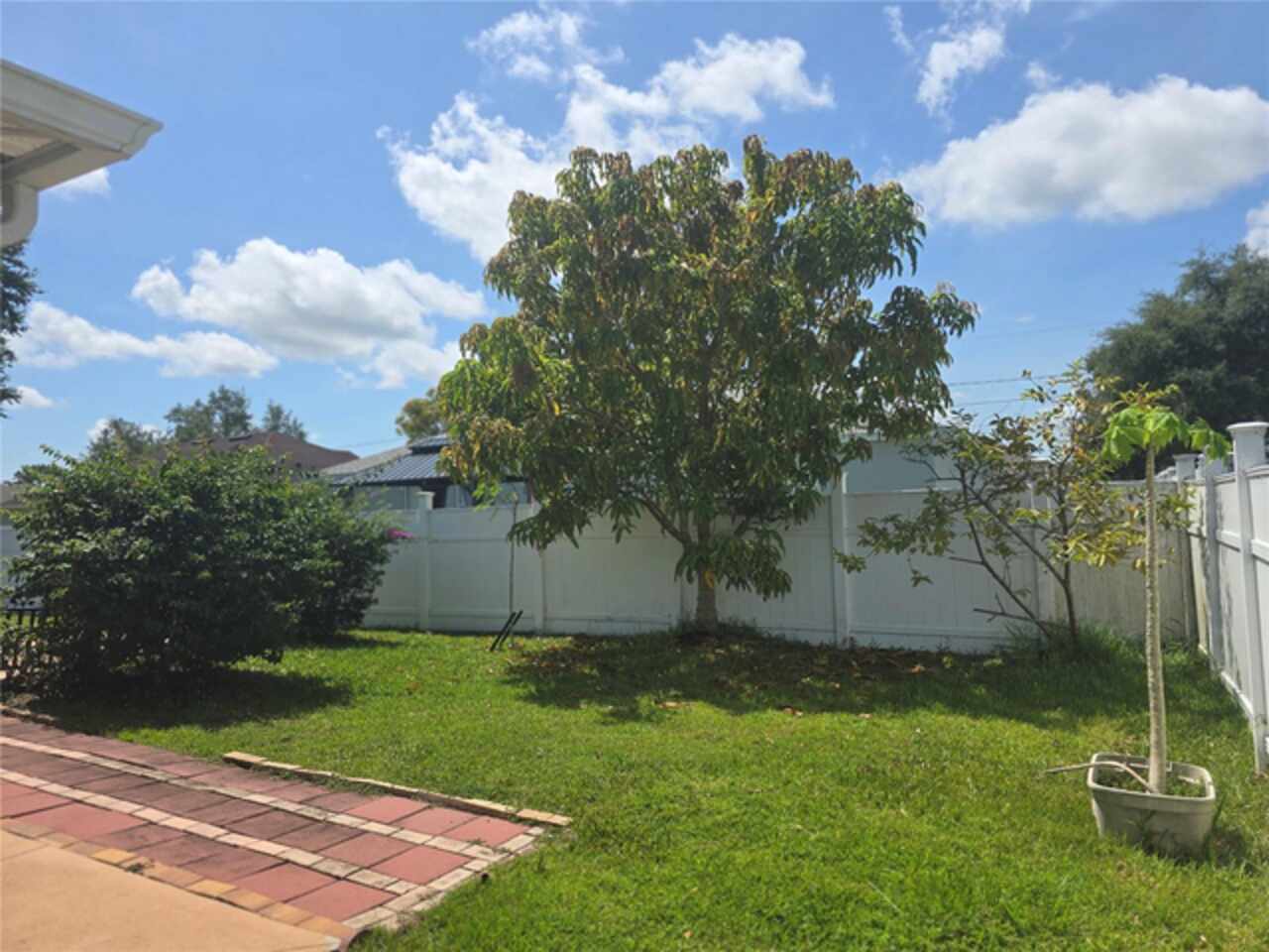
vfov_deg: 58.9
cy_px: 476
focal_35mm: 23
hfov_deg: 73.9
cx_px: 634
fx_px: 843
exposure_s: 1/838
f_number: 1.7
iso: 12
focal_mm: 6.3
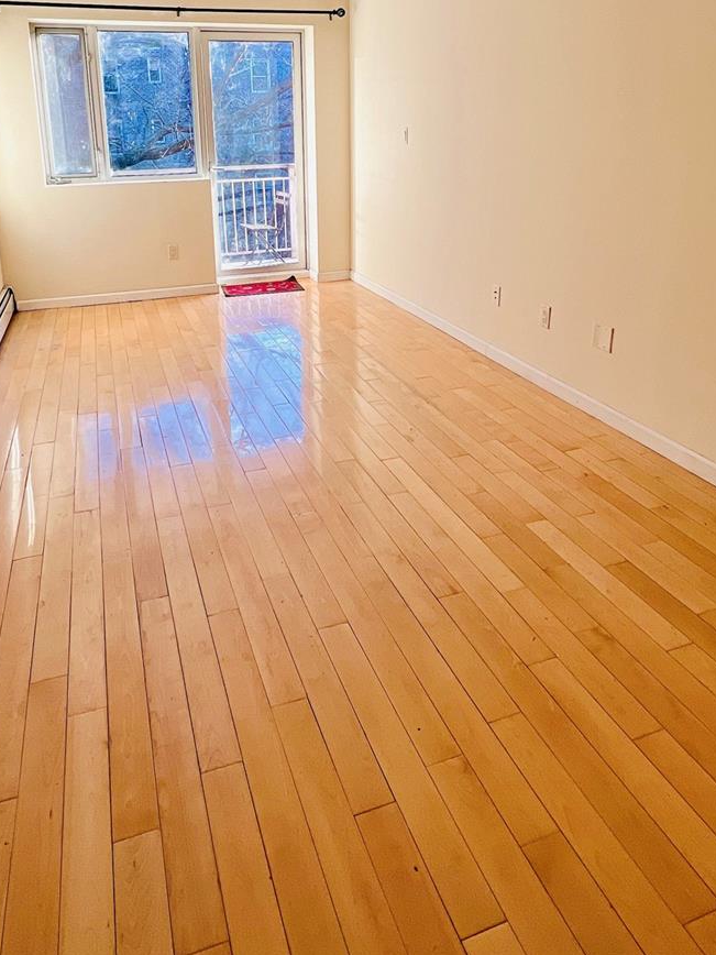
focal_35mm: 23
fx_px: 634
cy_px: 282
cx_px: 318
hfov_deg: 58.7
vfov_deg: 70.6
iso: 50
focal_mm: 1.57
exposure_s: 1/99
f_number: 1.8
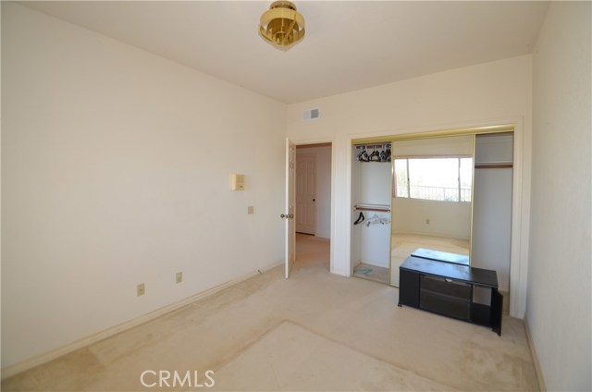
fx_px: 246
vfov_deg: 77.1
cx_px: 296
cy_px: 196
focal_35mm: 15
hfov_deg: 100.5
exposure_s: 1/60
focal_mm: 10
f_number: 4
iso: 200
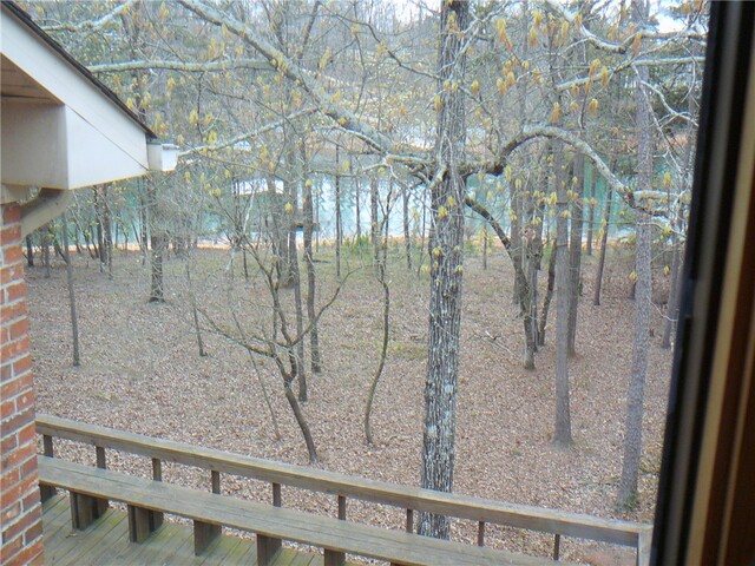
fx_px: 763
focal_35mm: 35
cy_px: 283
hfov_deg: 52.6
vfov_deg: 40.7
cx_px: 378
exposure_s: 1/160
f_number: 2.8
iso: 80
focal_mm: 5.2
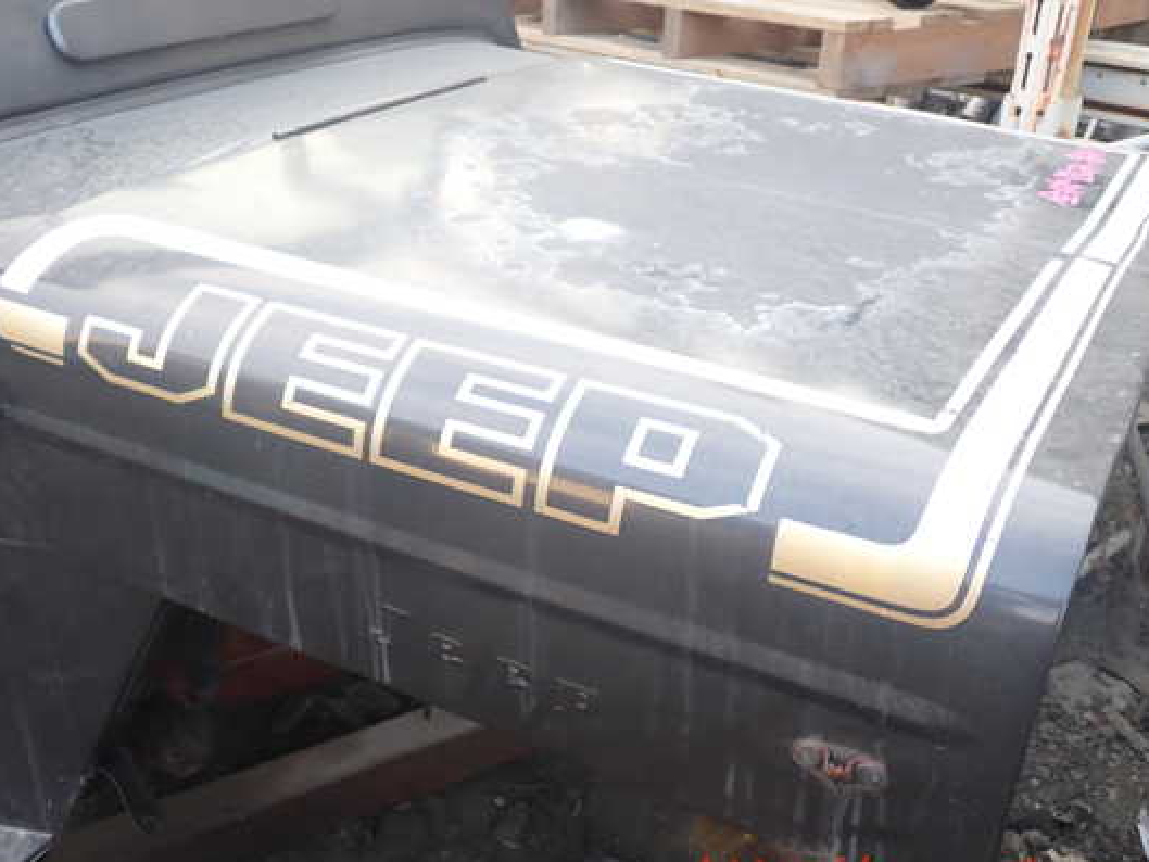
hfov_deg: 53.9
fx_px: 1129
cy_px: 419
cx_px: 541
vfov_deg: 41.8
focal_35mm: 34
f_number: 2.3
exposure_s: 1/60
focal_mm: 5.4
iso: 100
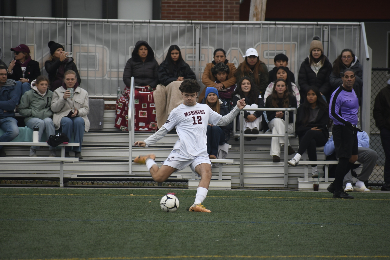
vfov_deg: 3.1
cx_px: 195
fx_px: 4875
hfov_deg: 4.6
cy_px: 130
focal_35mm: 450
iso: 640
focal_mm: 300
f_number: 6.3
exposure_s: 1/250
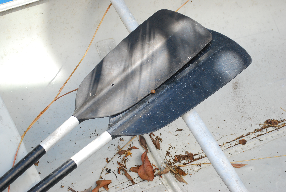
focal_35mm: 78
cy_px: 96
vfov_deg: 17.6
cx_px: 143
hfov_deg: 25.9
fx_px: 621
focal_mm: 52
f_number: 5.6
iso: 400
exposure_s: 1/160
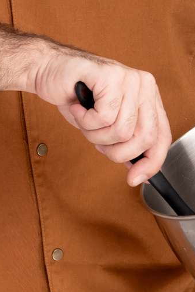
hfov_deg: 5.1
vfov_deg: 7.6
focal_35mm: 268
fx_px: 2174
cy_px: -73
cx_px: 92
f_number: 11
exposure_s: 1/160
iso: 200
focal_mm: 75
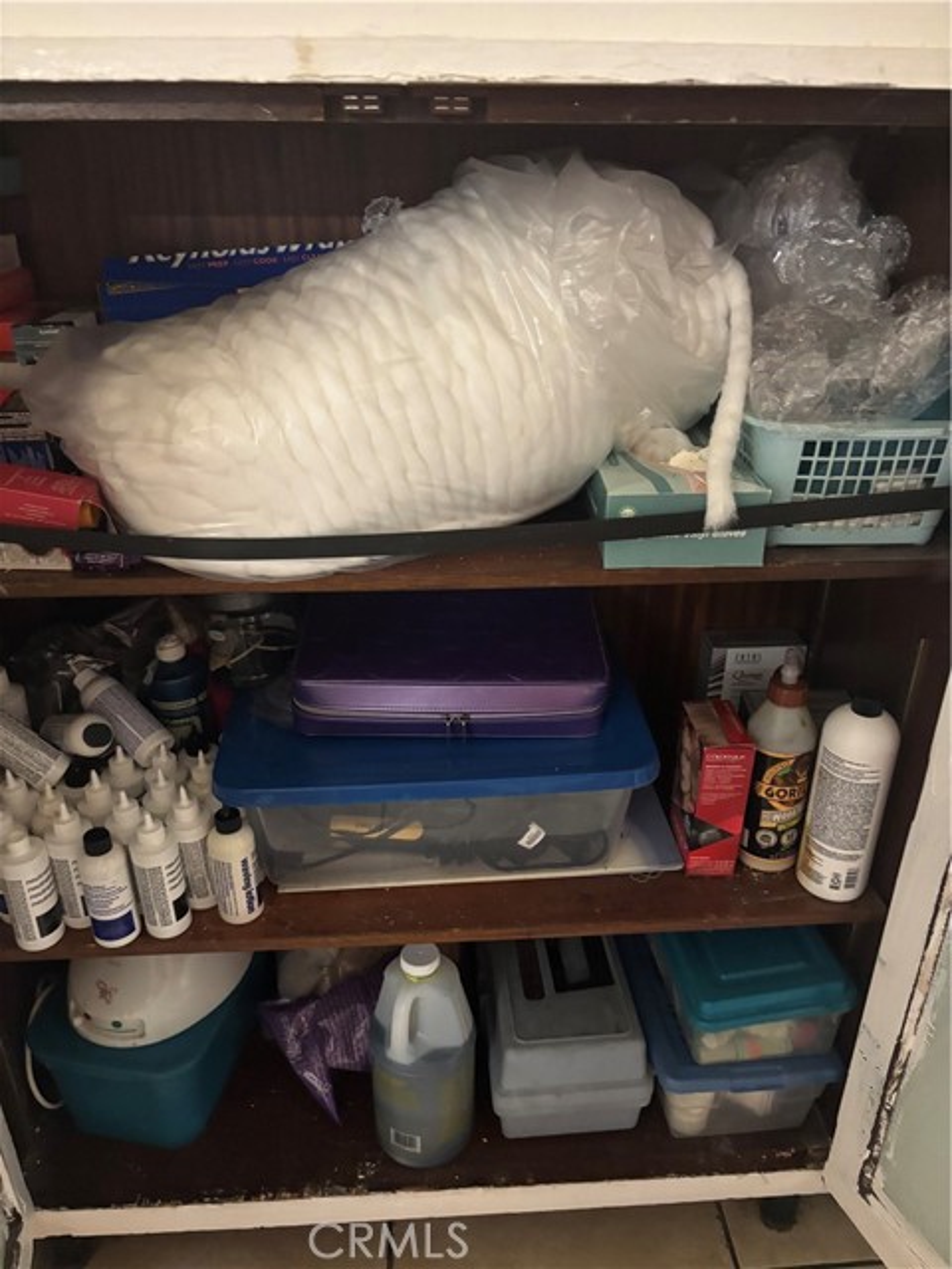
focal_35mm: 26
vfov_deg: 67.3
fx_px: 953
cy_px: 634
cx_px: 476
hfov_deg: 53.1
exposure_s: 1/30
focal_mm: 5.96
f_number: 1.6
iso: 500
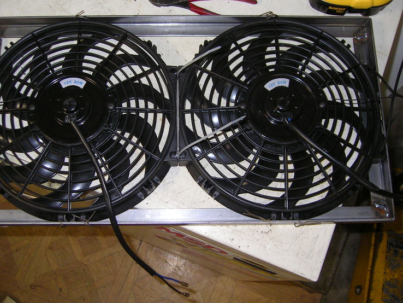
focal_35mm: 39
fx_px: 454
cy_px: 150
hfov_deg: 47.8
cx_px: 188
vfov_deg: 36.8
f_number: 2.8
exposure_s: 1/30
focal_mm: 5.6
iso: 100
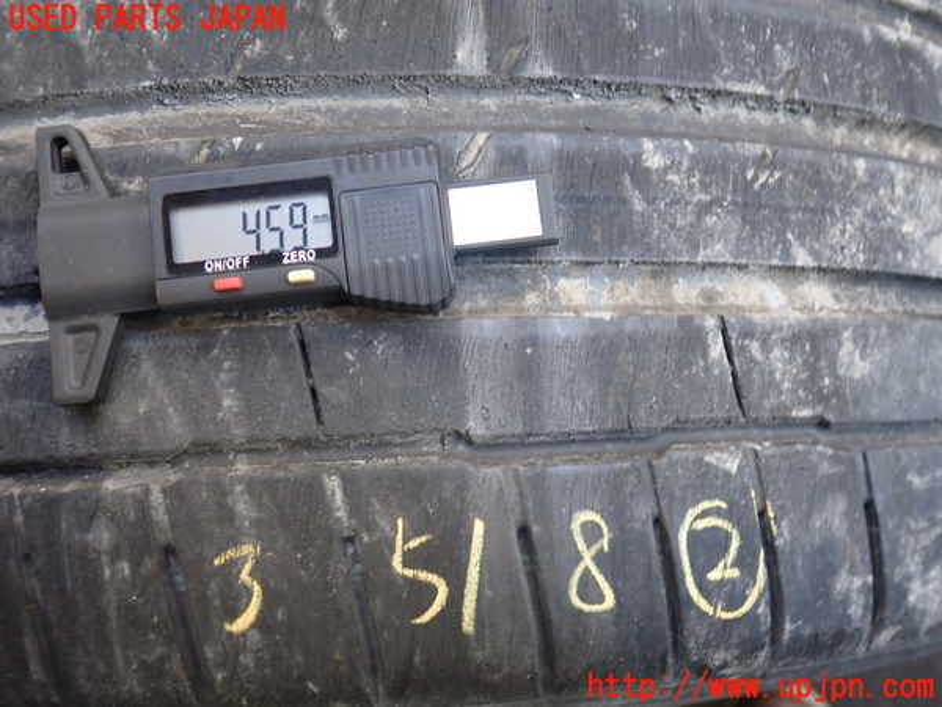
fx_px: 816
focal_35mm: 30
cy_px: 354
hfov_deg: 60.0
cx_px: 471
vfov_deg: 46.8
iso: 200
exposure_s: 1/40
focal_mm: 5.4
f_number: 2.3
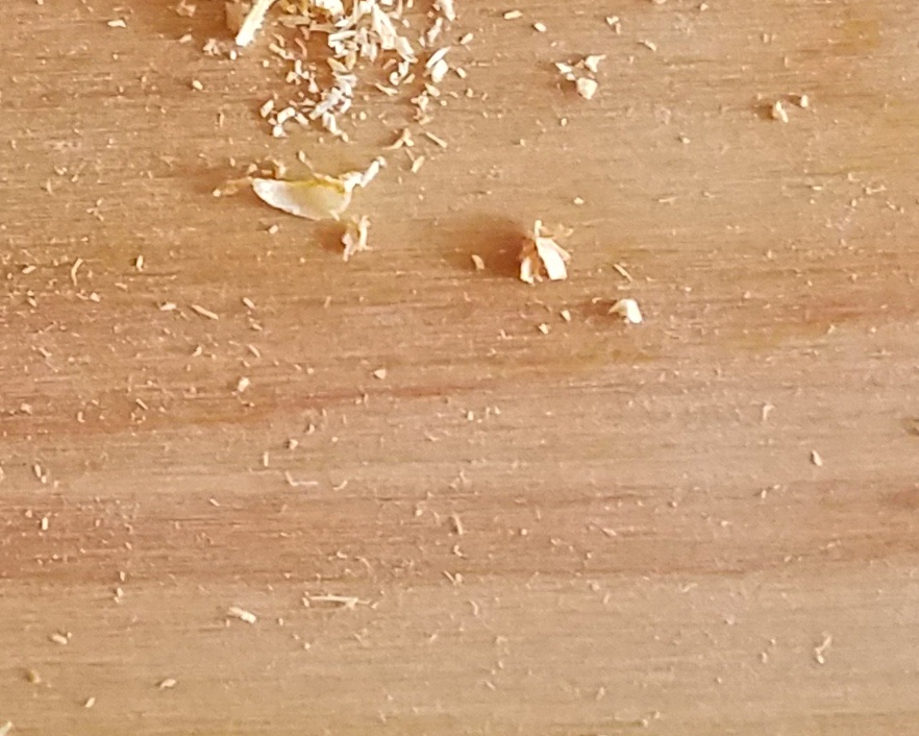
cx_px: 297
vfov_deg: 13.3
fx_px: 3156
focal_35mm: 116
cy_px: 390
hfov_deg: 16.5
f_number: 1.7
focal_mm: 4.2
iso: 160
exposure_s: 1/60
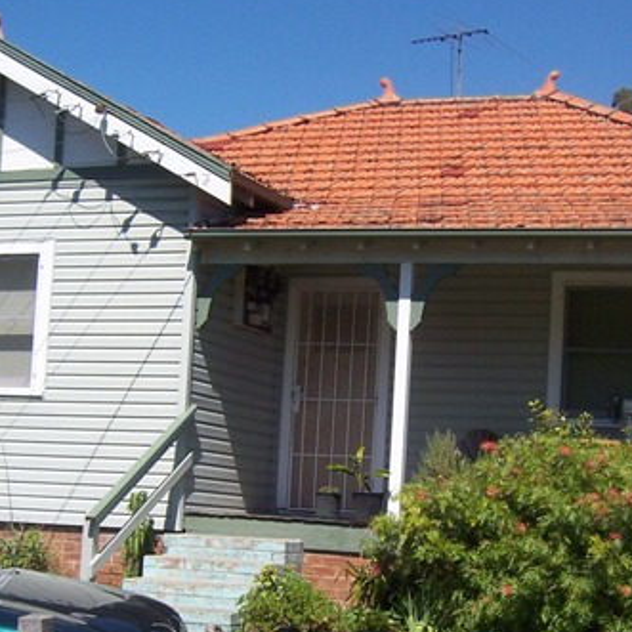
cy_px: 424
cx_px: 349
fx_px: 1591
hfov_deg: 22.5
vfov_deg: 22.4
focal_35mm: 77
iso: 80
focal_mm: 6.2
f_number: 4.5
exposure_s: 1/640
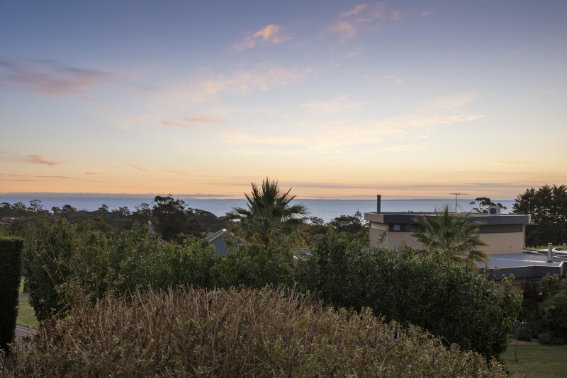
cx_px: 284
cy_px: 189
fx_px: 725
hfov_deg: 42.7
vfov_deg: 29.3
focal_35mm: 46
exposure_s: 1/80
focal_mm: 46
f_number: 7.1
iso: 640
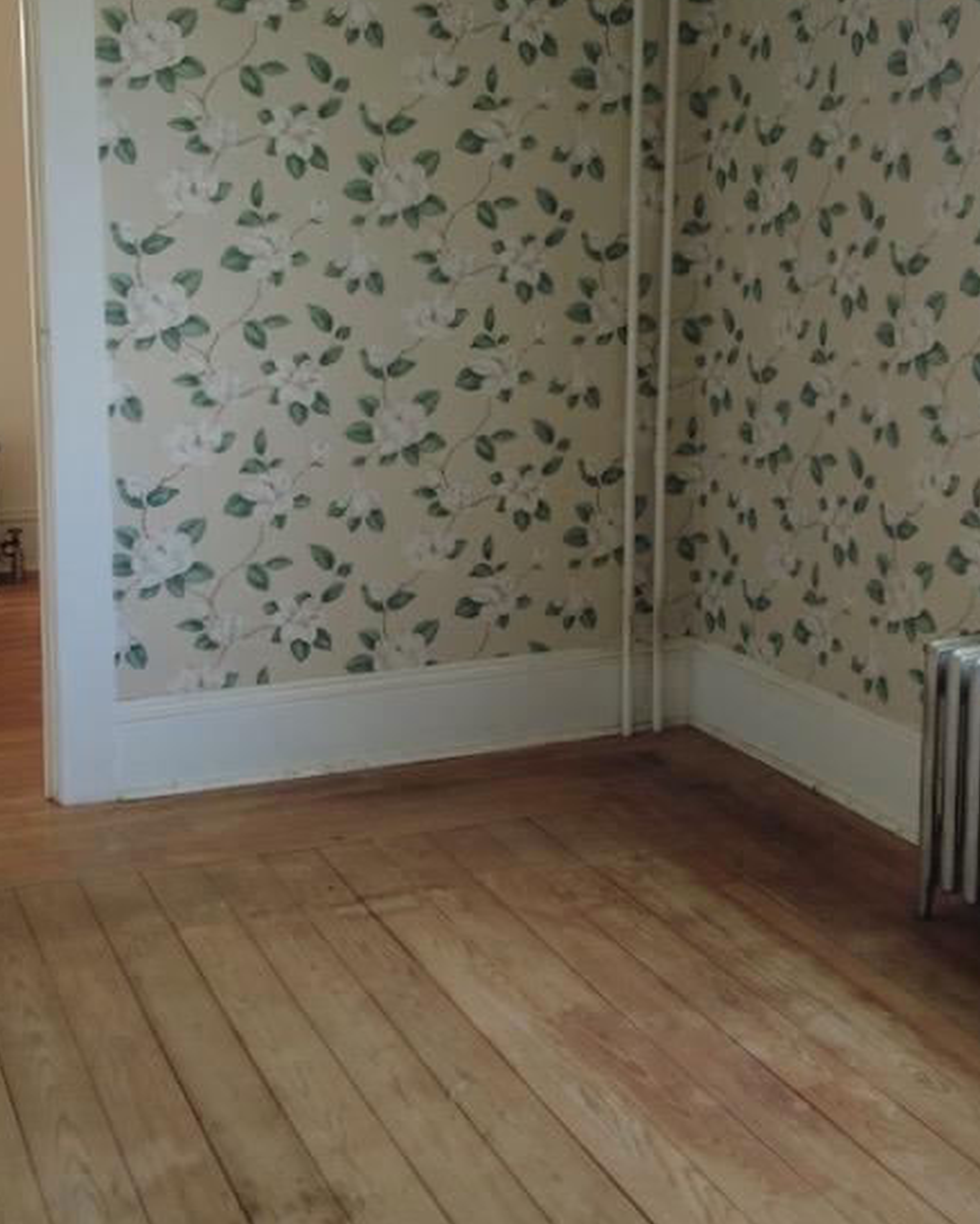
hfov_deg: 32.7
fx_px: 1666
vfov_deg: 40.0
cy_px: 453
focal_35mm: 46
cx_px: 563
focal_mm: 4.4
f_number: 1.8
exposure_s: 1/25
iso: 100
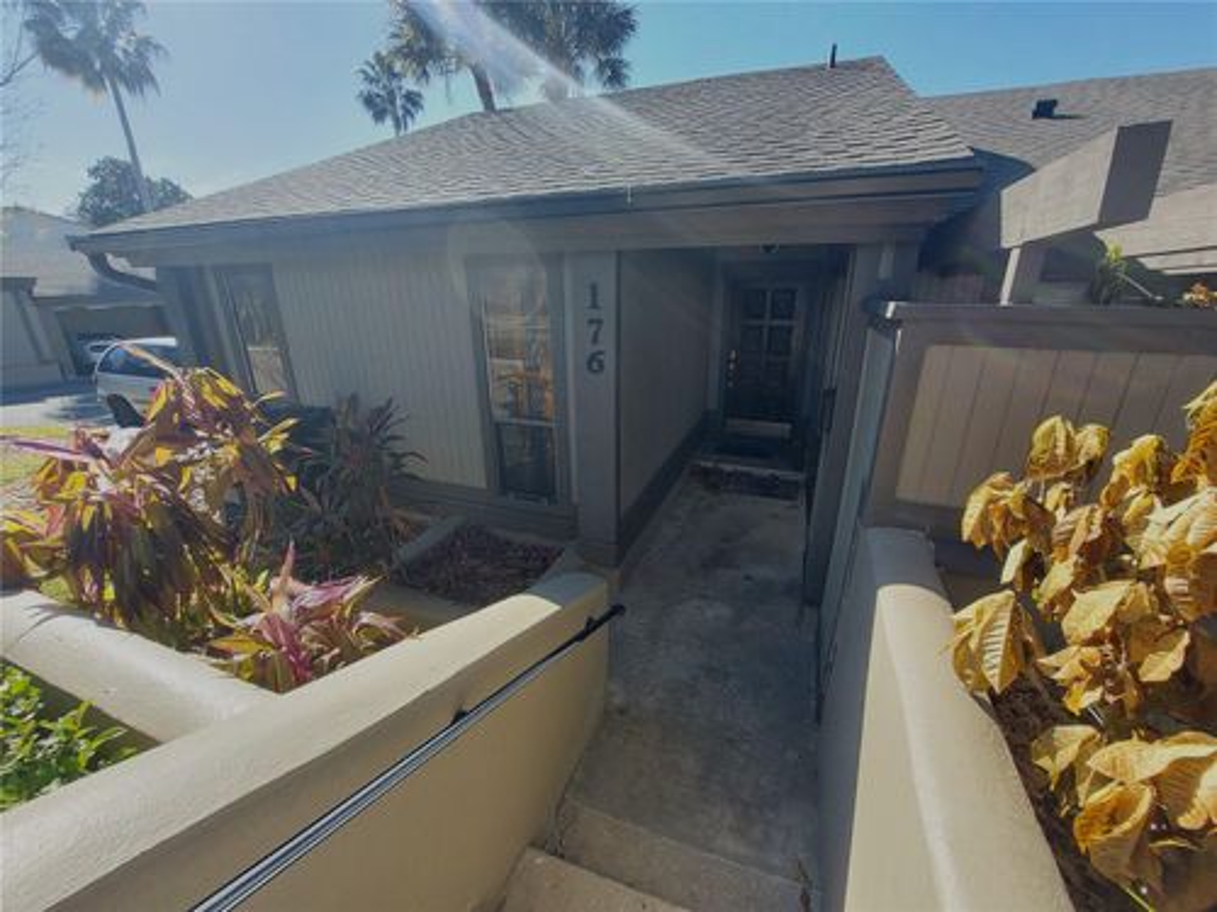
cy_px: 456
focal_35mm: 13
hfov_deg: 106.2
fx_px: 457
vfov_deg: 89.9
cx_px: 608
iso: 50
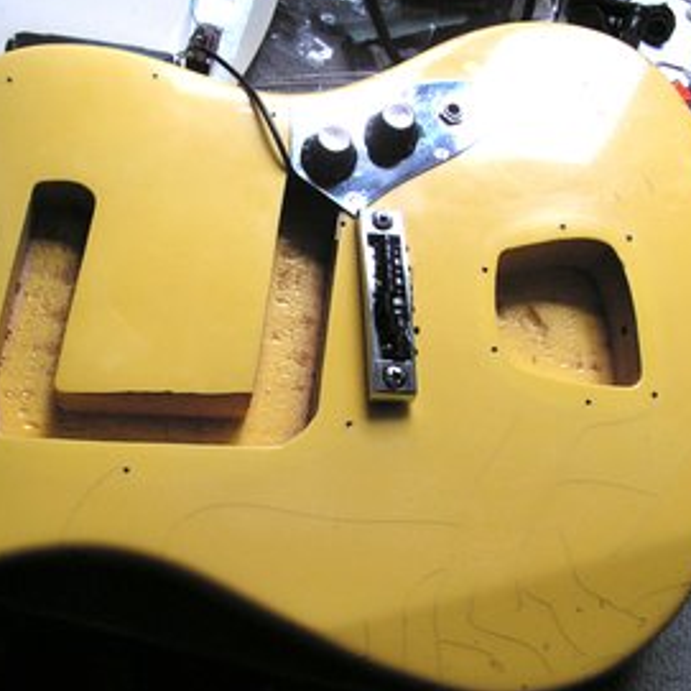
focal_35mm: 47
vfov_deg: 36.1
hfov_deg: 36.0
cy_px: 342
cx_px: 291
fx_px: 1061
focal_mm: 6
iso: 80
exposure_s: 1/40
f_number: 3.2
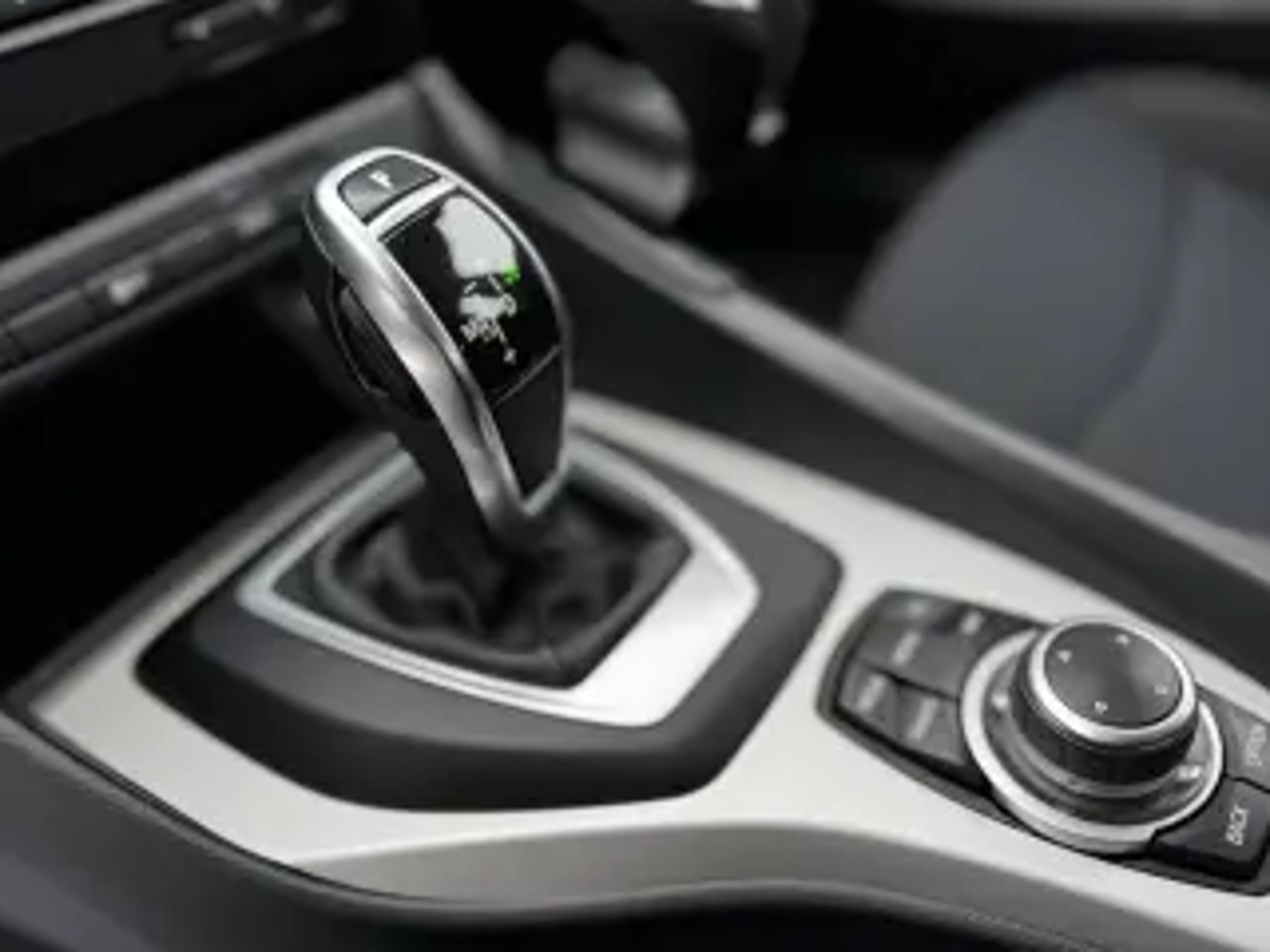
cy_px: 476
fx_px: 991
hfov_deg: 65.3
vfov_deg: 51.4
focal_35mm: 27
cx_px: 679
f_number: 1.78
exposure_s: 1/145
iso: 64
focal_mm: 6.76
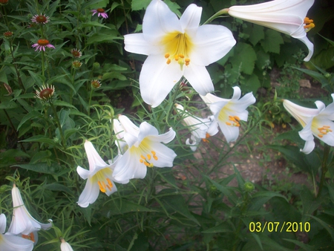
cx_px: 167
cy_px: 126
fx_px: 357
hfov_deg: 50.1
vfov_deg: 38.7
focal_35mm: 37
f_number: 2.8
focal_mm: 6.2
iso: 80
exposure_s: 1/66.9
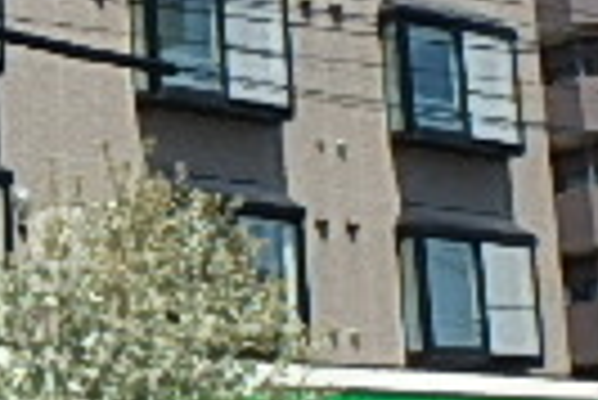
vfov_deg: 13.1
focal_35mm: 105
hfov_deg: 18.0
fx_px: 1746
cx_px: -198
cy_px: 238
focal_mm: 3.7
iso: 125
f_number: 6
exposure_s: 1/400
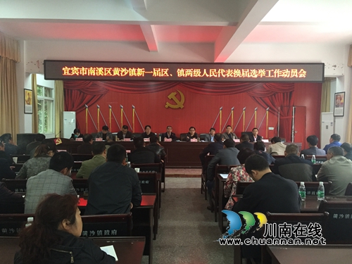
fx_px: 295
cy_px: 132
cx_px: 176
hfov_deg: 61.7
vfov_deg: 48.2
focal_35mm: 29
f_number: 2.2
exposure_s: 1/33
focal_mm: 4.15
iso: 200
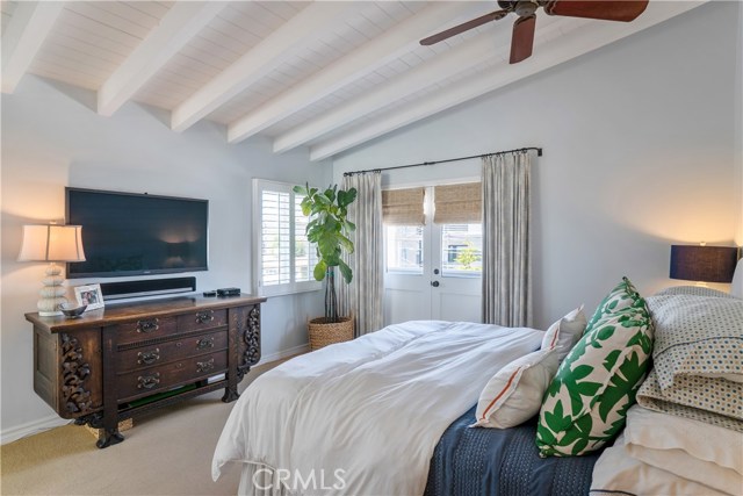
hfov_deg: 90.0
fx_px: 372
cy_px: 248
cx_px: 372
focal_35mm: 18
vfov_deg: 67.4
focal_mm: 18
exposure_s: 1/60
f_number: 8
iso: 125
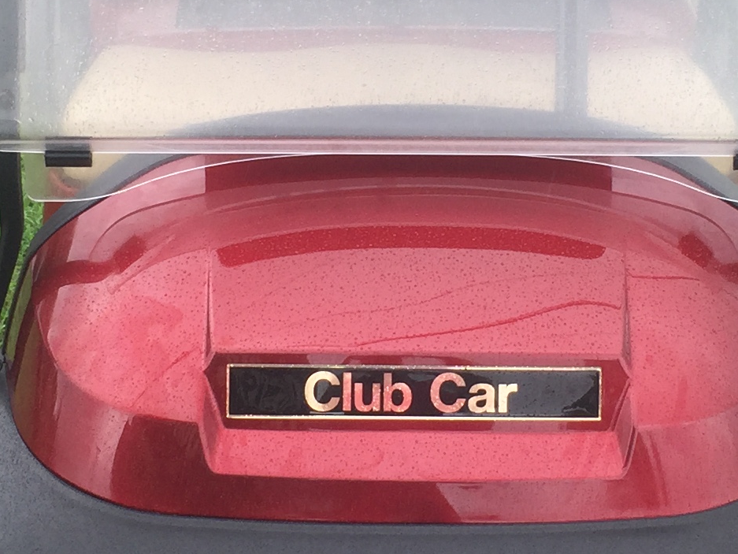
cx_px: 389
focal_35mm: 101
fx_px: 2154
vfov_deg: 14.6
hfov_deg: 19.4
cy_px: 225
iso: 32
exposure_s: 1/244
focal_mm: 4.15
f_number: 2.2
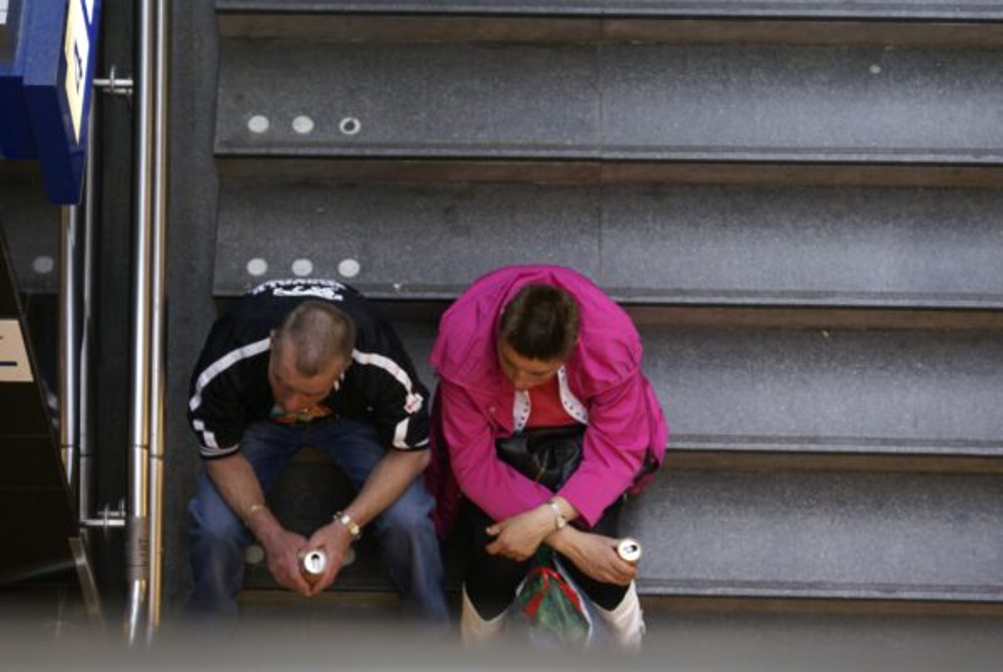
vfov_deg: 13.1
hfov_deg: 19.4
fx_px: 2930
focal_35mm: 105
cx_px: 502
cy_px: 336
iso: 400
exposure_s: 1/13
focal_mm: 70
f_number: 5.6
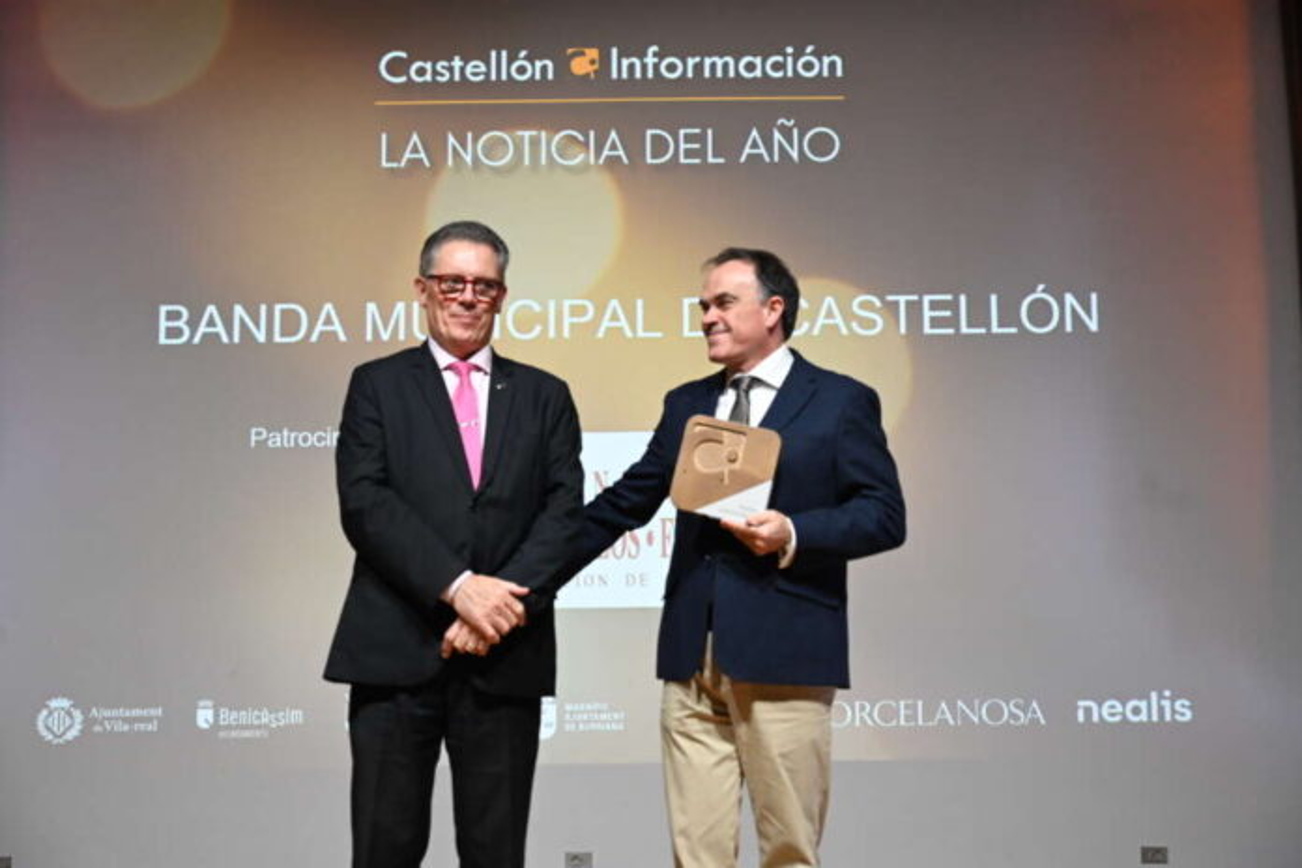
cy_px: 434
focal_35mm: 55
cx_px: 651
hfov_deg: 36.2
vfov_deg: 24.6
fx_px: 1989
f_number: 4
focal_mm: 55
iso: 3200
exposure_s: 1/320
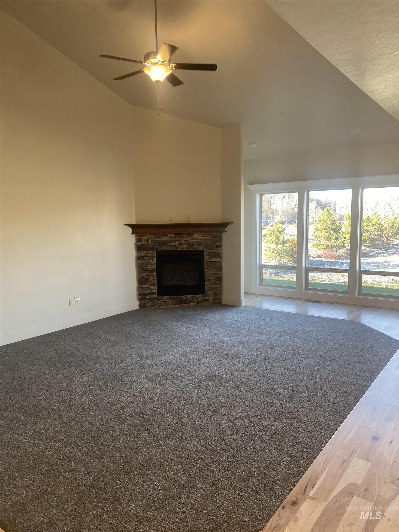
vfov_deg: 67.3
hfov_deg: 53.1
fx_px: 400
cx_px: 200
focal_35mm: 26
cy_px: 266
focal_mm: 4.25
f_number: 1.8
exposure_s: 1/120
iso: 100
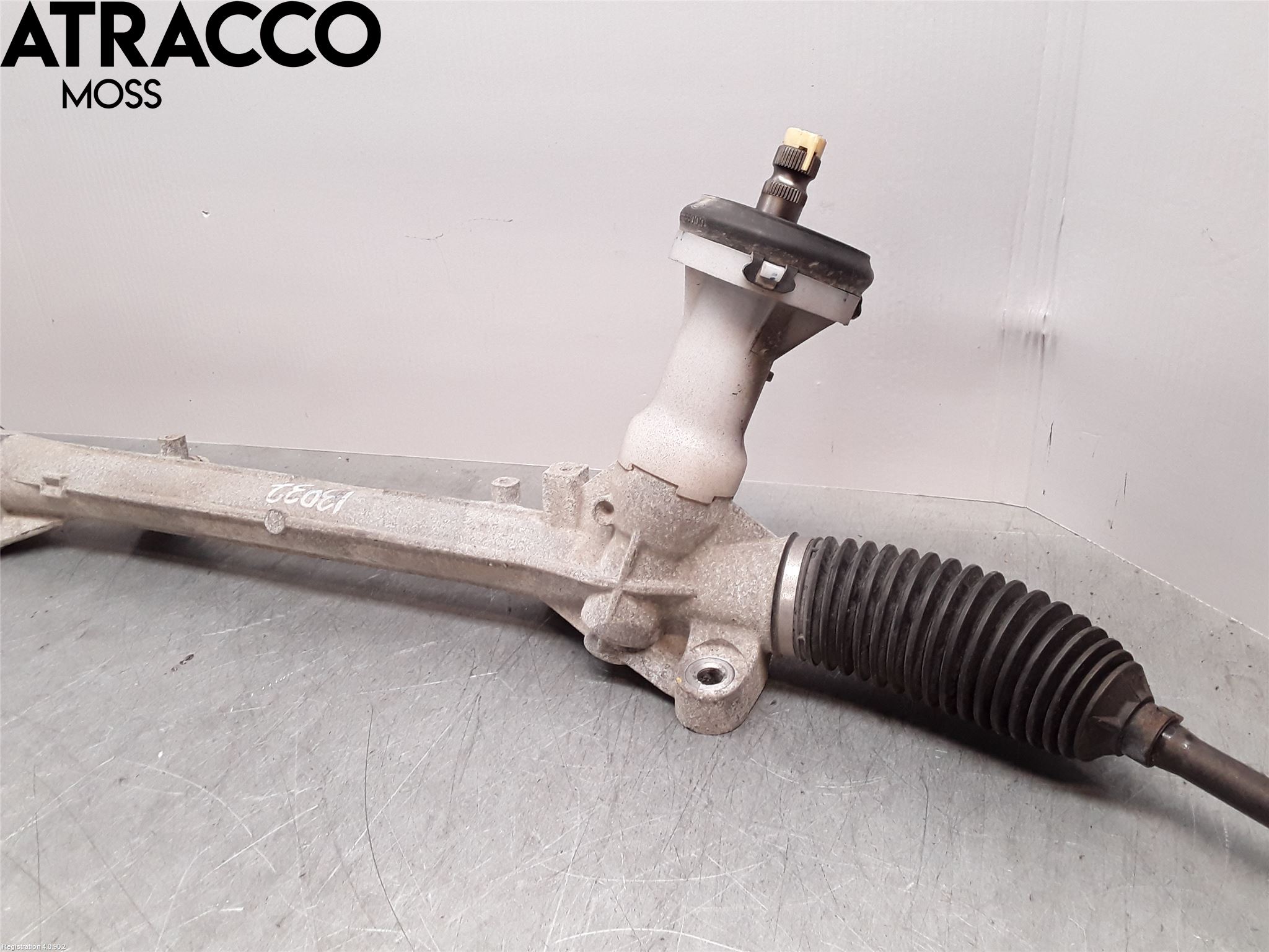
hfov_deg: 63.4
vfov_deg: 49.7
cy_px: 476
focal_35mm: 28
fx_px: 1026
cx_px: 634
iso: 80
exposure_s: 1/100
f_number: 1.9
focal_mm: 2.91
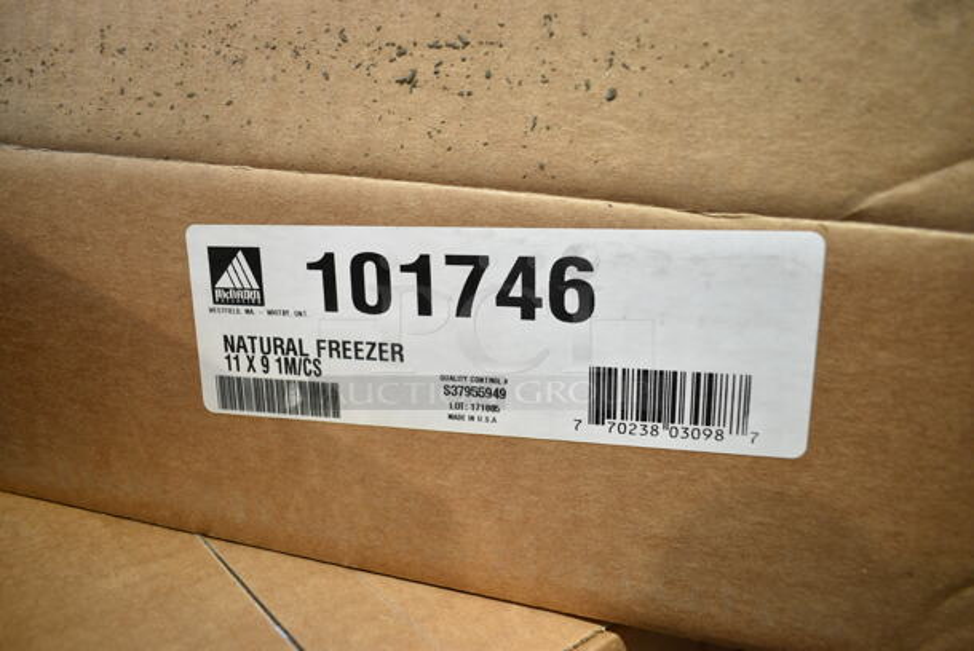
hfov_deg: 67.3
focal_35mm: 27
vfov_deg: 48.0
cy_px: 326
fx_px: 731
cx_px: 487
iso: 220
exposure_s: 1/30
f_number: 3.5
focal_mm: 18
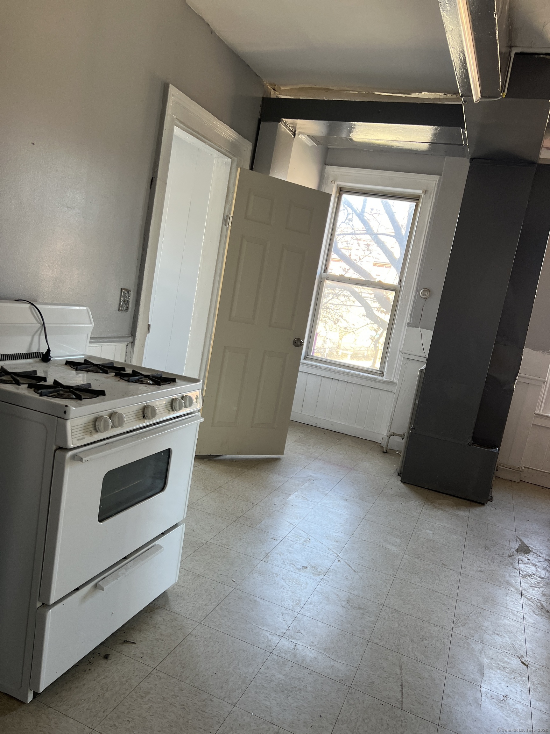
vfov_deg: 67.3
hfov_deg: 53.1
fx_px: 551
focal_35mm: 26
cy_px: 367
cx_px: 275
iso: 125
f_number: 1.5
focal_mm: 5.7
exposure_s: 1/100
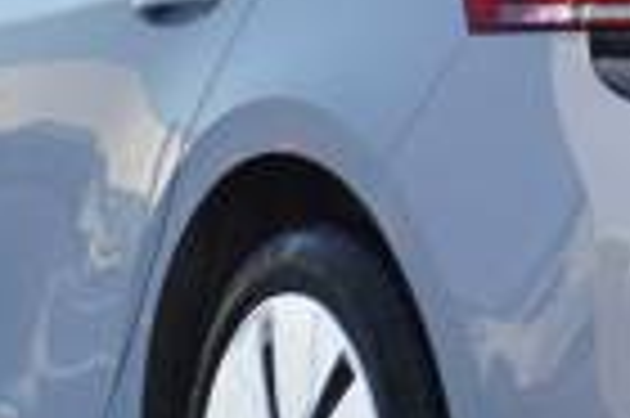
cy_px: 58
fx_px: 5161
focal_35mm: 295
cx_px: 666
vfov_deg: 4.6
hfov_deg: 7.0
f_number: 5.6
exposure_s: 1/80
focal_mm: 43
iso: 250
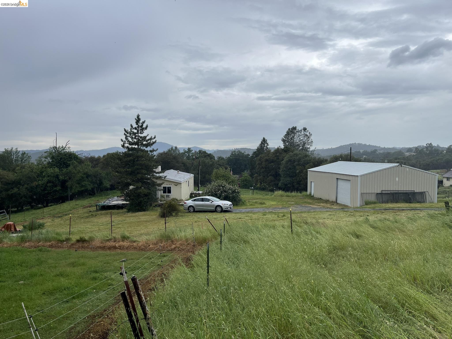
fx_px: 339
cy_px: 170
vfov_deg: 53.1
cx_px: 226
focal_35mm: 26
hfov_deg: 67.3
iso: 50
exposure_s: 1/1441
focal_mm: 5.1
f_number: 1.6
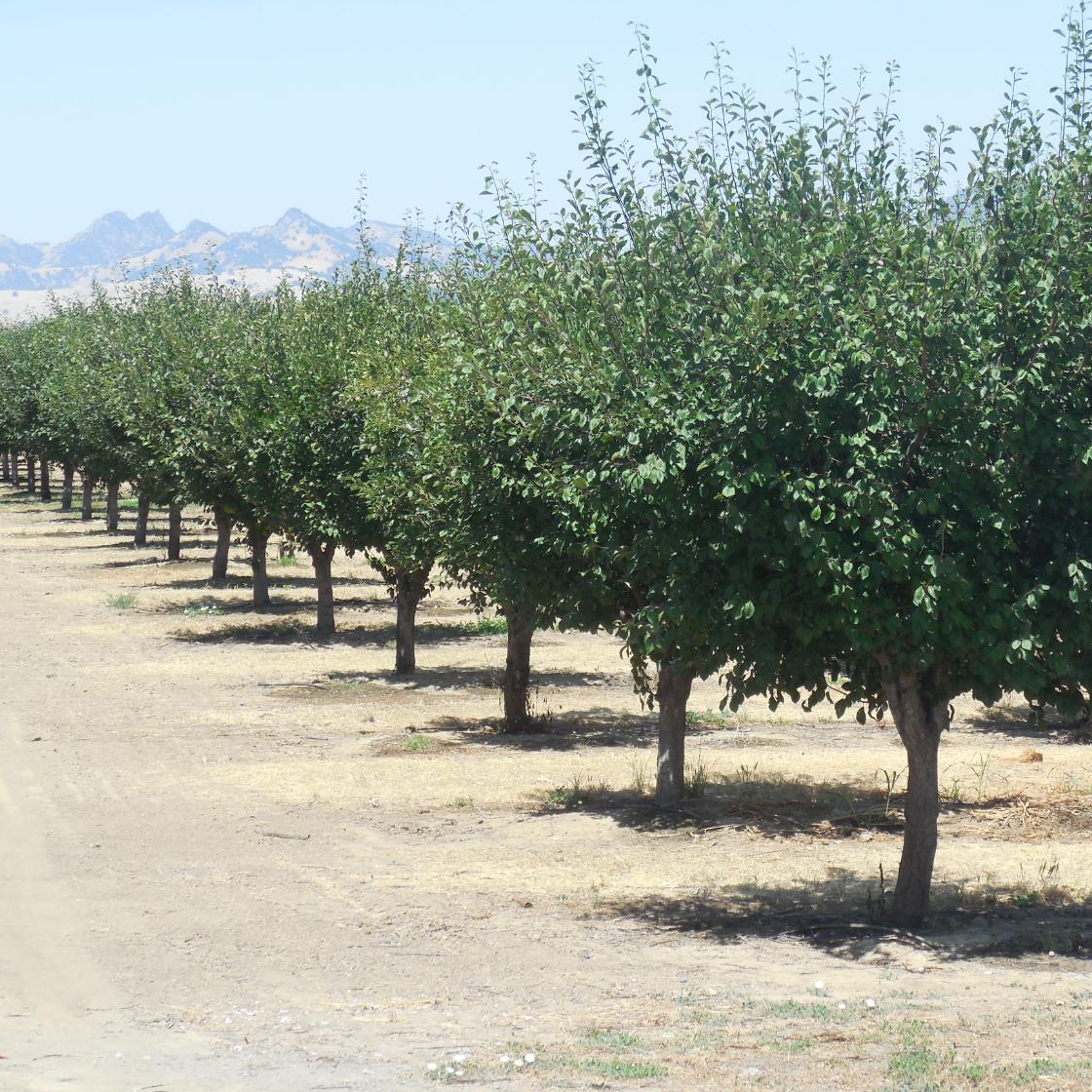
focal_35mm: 129
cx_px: 676
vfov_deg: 13.5
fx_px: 4604
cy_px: 546
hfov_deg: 13.5
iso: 125
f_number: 4.8
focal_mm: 19.4
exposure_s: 1/400
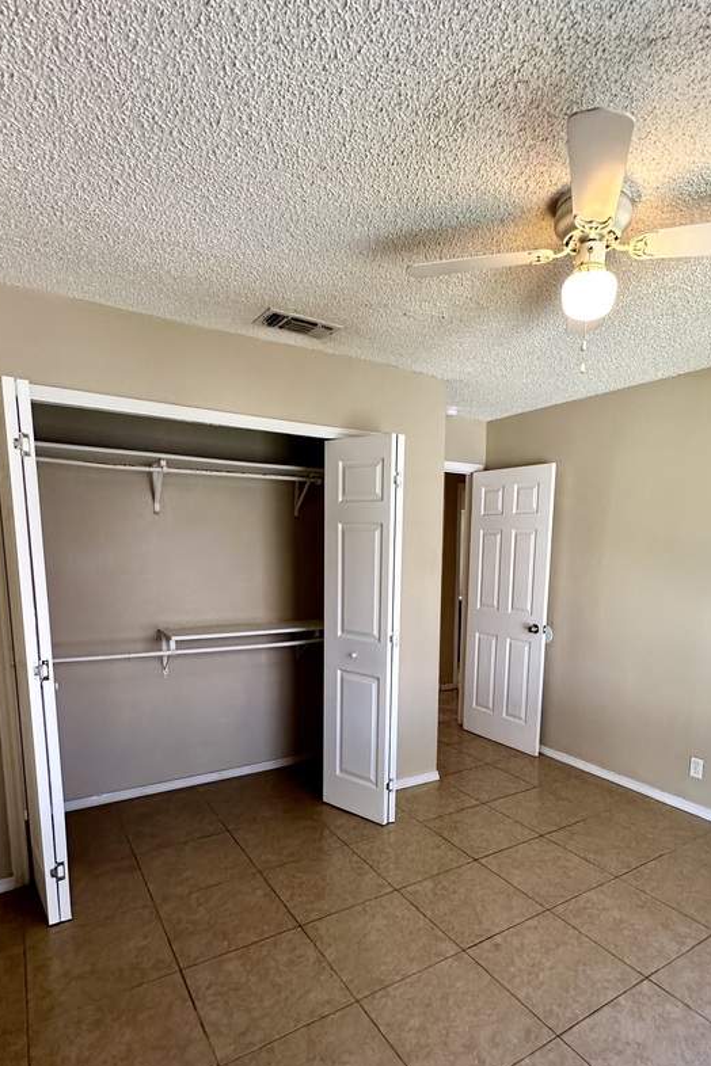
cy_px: 635
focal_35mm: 20
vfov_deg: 83.1
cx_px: 399
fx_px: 592
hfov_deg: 61.7
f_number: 2.2
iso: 250
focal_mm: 2.22
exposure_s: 1/120
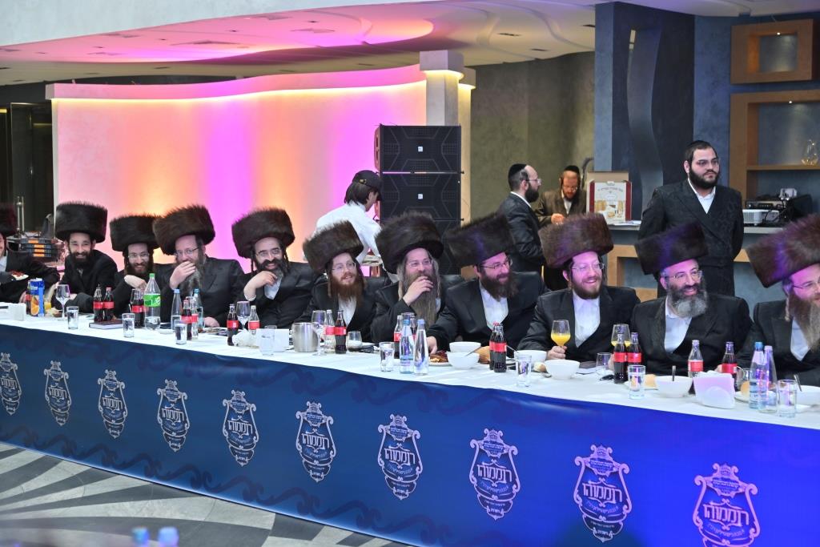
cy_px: 274
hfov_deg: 36.2
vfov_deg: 24.6
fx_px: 1253
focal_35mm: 55
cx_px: 410
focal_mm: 55
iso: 500
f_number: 4
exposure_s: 1/125
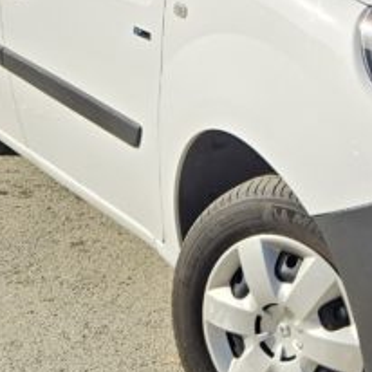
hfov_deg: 16.8
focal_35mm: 101
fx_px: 1228
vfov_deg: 16.1
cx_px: 376
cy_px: -137
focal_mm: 5.4
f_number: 1.8
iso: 25
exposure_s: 1/1343
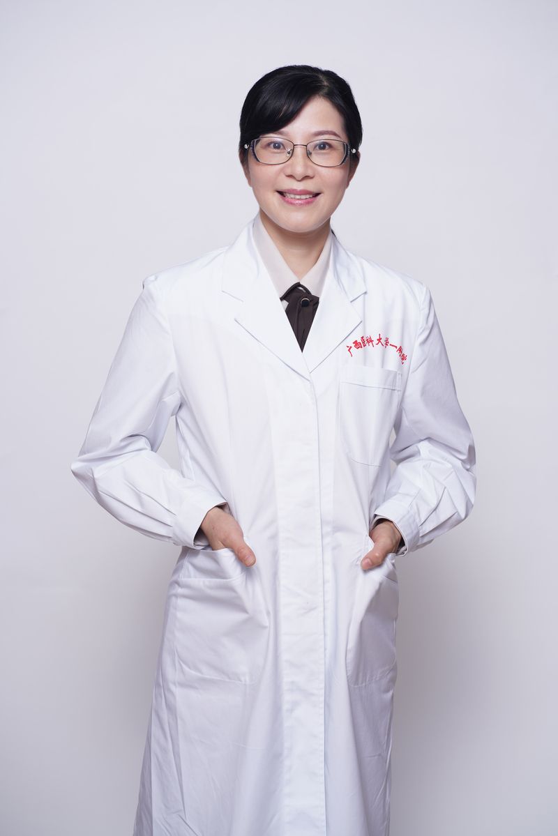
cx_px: 279
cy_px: 418
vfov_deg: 23.9
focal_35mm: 85
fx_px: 1975
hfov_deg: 16.1
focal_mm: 85
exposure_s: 1/160
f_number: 5
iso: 160
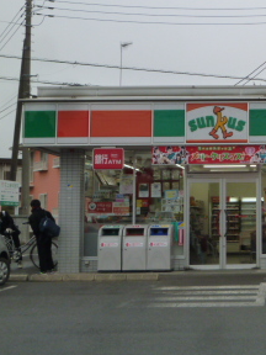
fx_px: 820
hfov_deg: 17.2
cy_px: 120
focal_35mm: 80
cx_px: 356
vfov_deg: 24.3
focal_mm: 6.3
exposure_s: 1/100
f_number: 4
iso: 125
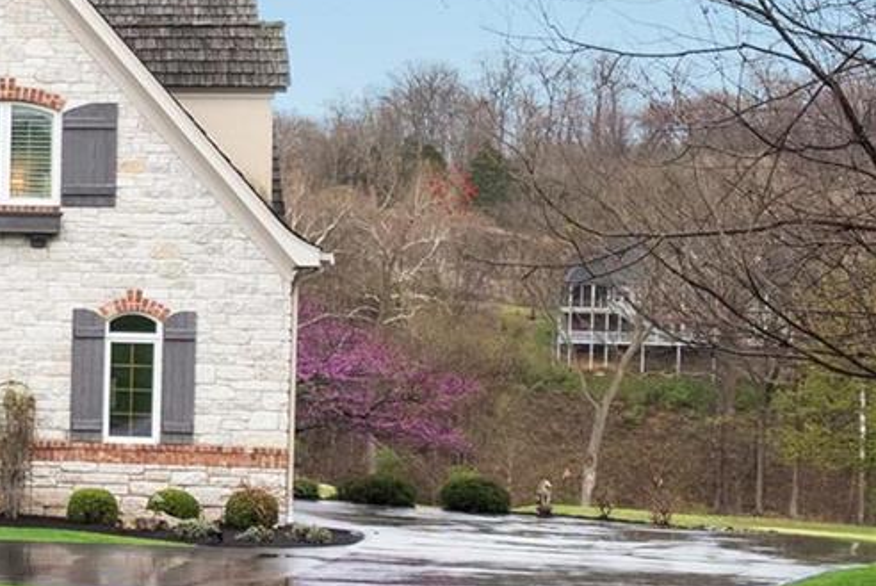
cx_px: -547
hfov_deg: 15.7
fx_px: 2849
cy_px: 298
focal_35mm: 117
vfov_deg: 11.7
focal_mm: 18
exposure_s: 1/250
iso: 400
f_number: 4
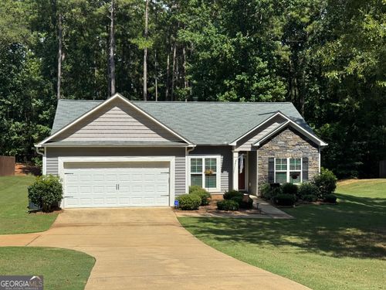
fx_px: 535
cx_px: 193
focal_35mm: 48
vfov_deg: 30.3
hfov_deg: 39.7
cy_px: 145
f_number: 1.78
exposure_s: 1/4975
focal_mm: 6.76
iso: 64
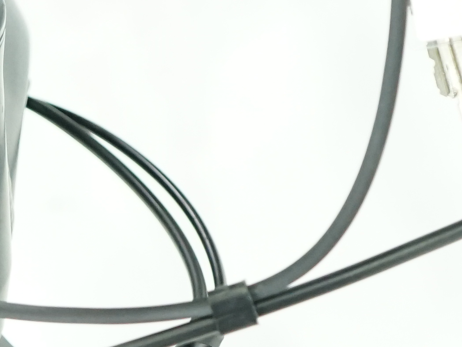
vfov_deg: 7.7
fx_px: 2576
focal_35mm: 193
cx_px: -108
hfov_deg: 10.1
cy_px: 279
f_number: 4
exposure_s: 1/200
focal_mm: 35
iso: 2500
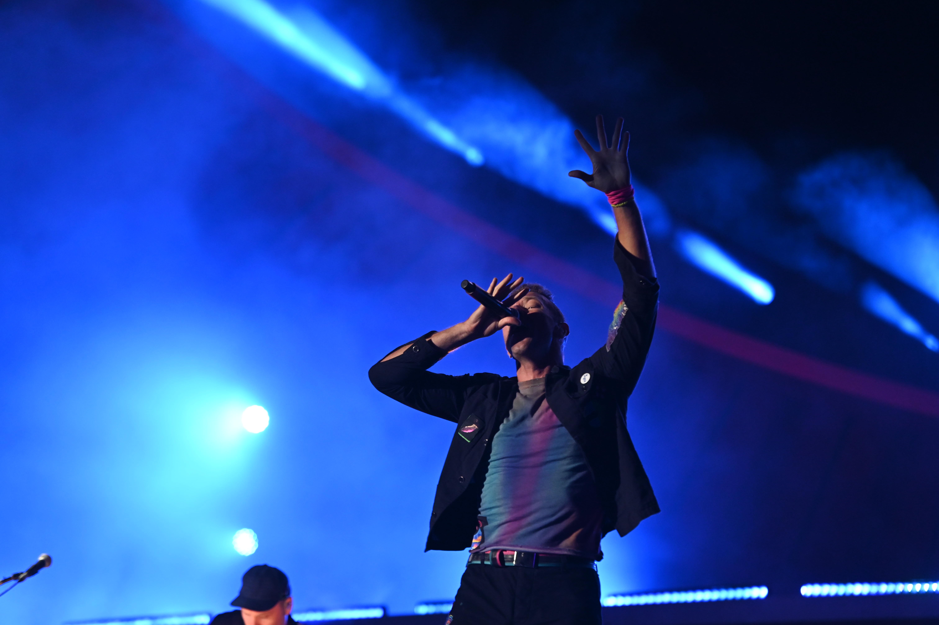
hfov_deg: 13.3
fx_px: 4040
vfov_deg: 8.8
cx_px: 470
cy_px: 312
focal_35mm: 155
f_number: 4
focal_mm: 155
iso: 2500
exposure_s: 1/320
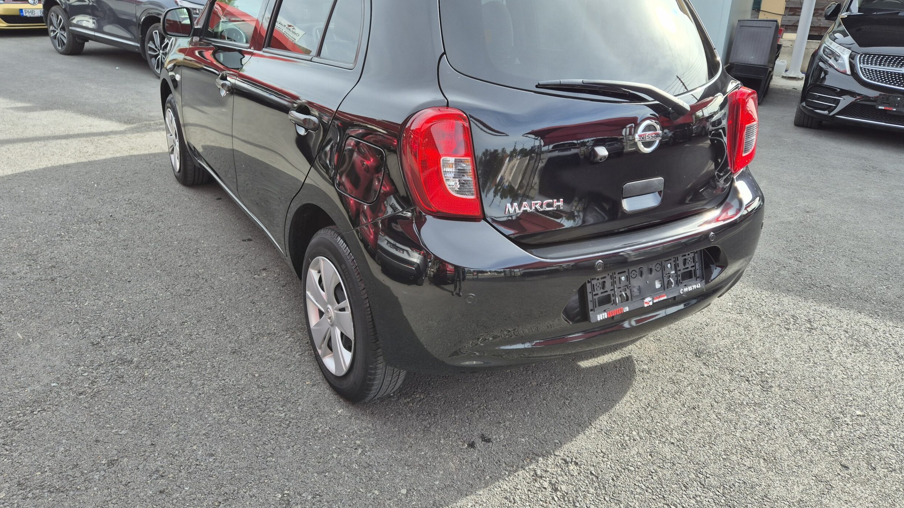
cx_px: 454
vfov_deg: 44.2
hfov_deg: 71.9
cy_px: 204
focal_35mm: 26
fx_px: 623
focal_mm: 5.4
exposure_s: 1/566
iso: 25
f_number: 1.8
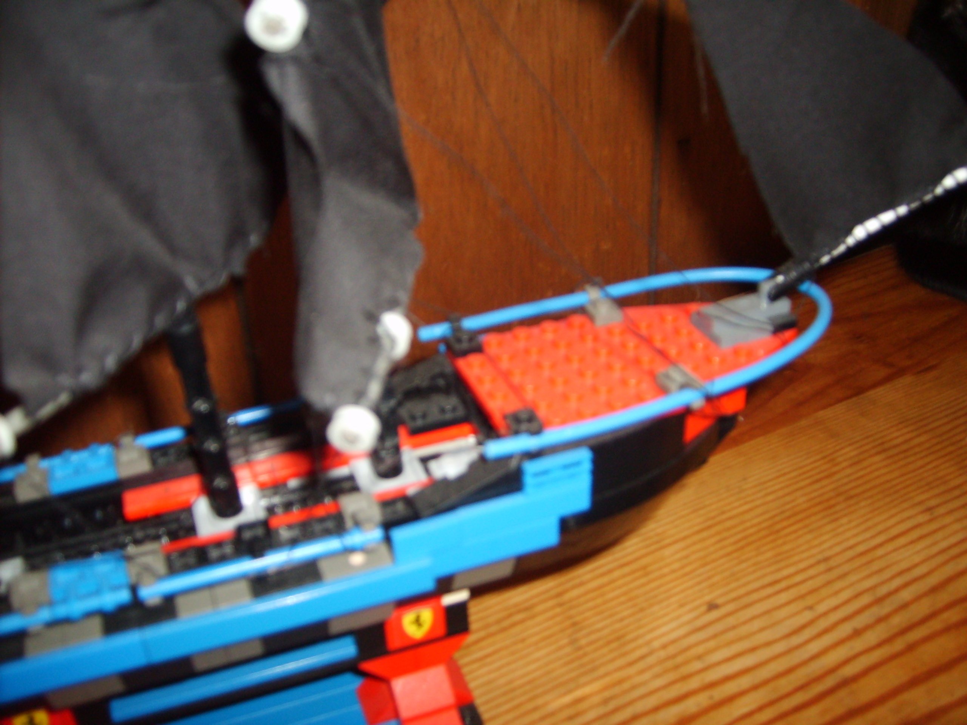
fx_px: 978
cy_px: 362
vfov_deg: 40.7
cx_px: 484
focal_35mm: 35
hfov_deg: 52.6
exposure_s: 1/45
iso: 100
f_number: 2.8
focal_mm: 5.8
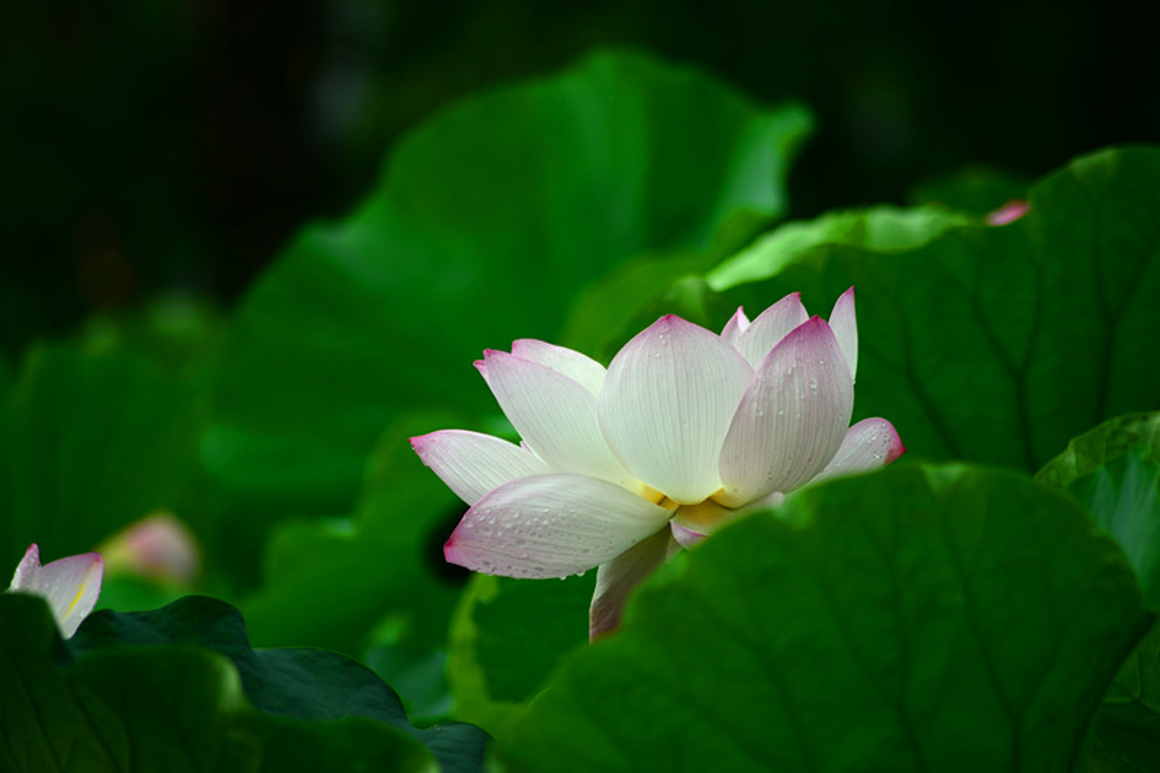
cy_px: 386
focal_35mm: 300
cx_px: 580
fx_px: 9664
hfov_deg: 6.9
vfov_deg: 4.6
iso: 160
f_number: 5.6
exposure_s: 1/800
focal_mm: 300
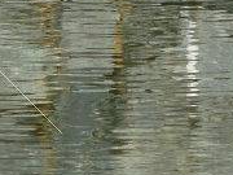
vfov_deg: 0.6
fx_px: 17110
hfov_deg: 0.8
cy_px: -215
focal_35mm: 2542
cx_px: 406
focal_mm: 63.4
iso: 100
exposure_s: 1/2000
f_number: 3.5
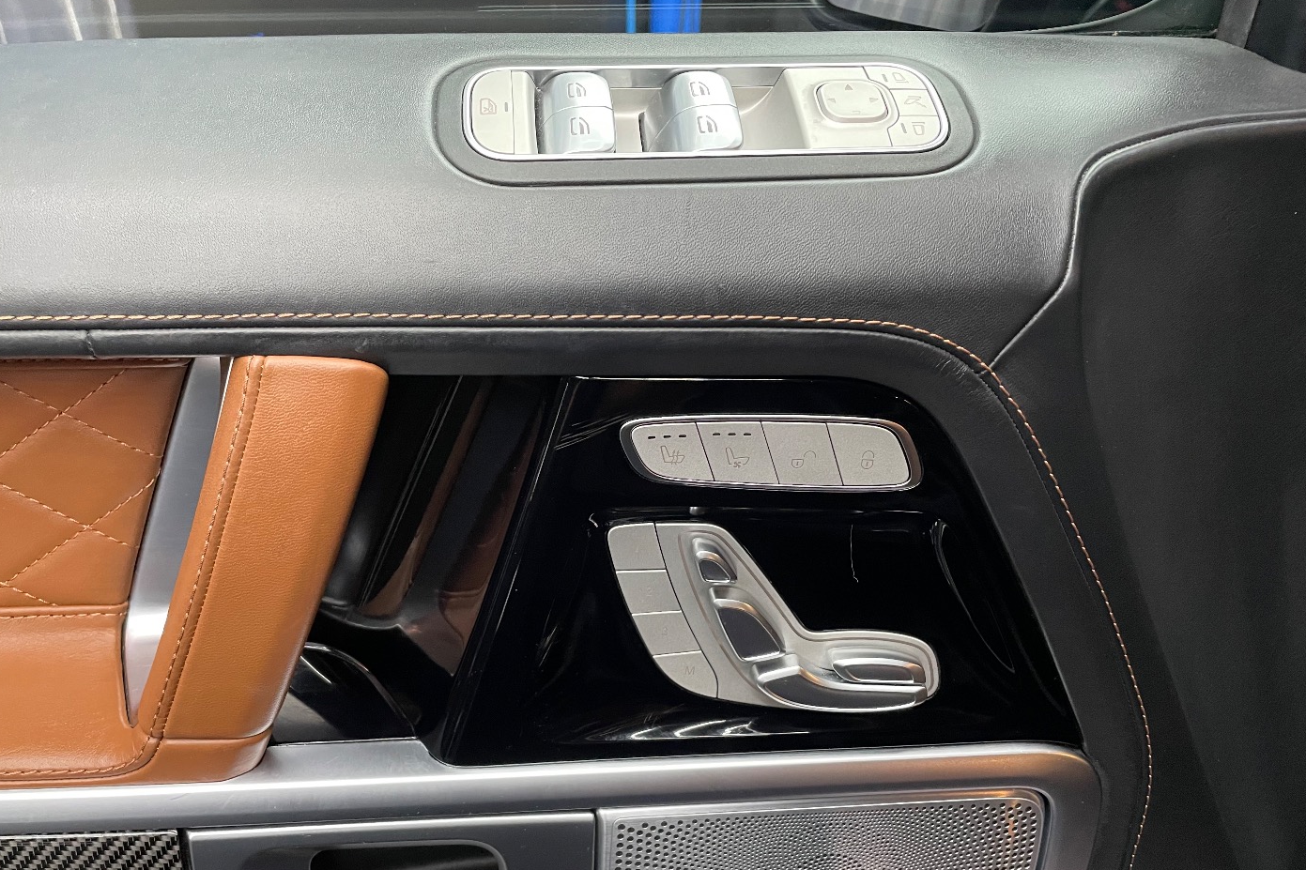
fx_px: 1016
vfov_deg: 46.3
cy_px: 494
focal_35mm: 28
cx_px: 633
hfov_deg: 65.5
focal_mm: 4.2
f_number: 1.6
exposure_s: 1/60
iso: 400
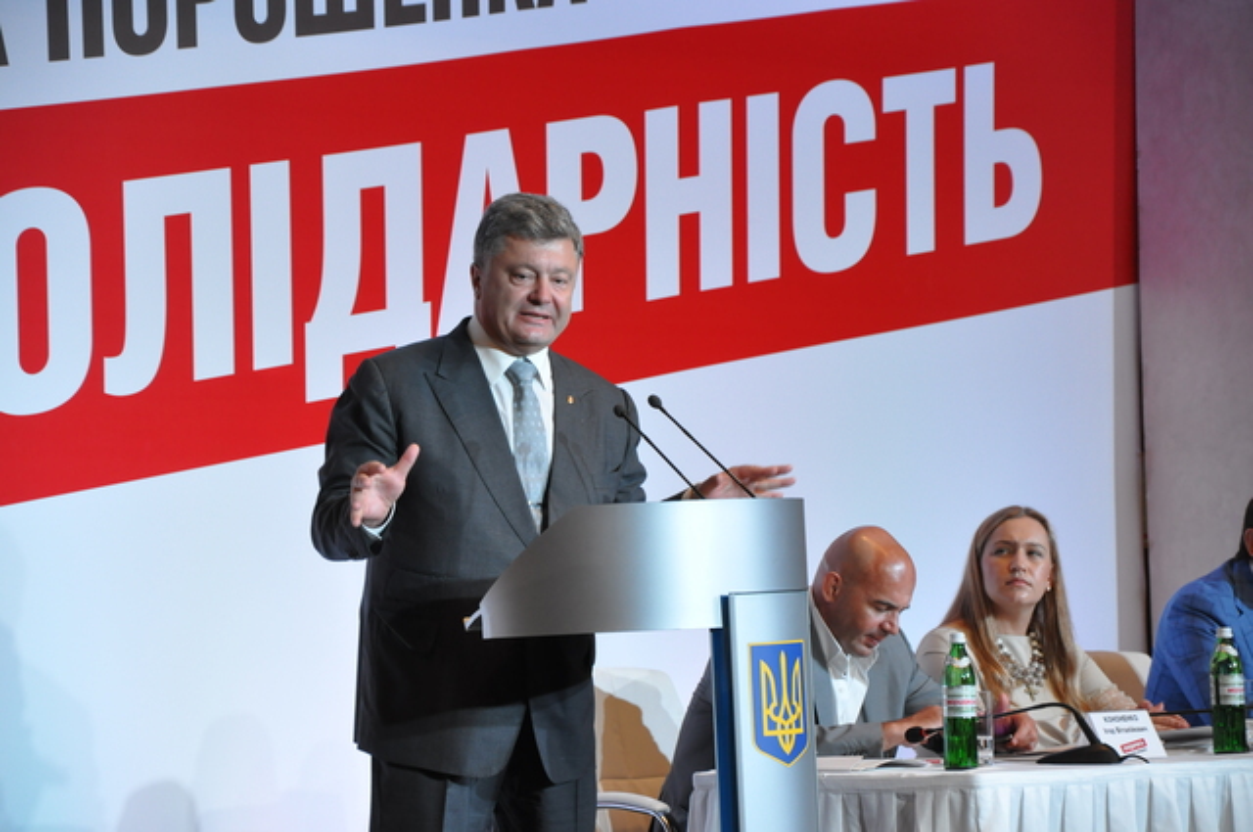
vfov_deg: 8.7
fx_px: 5475
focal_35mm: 158
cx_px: 626
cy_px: 416
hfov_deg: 13.1
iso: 800
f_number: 5.6
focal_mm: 105
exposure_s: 1/60
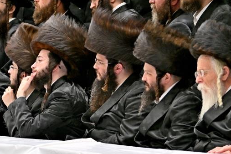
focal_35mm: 333
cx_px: 31
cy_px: 86
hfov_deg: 6.2
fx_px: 2137
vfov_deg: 4.1
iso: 200
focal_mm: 110
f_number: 2.8
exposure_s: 1/200
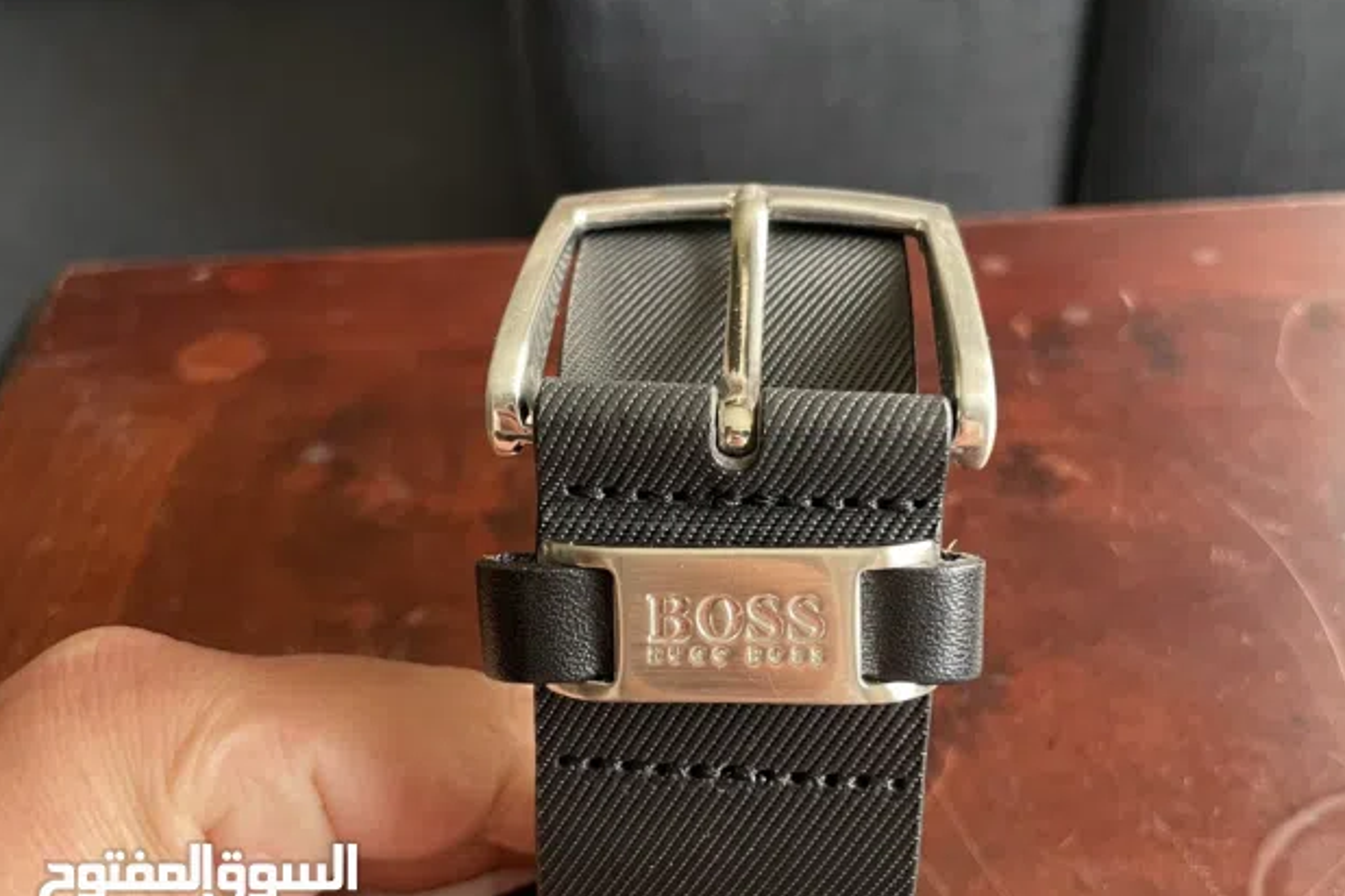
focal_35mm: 28
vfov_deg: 46.4
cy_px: 481
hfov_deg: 65.5
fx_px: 1046
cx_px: 683
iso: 250
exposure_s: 1/60
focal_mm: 4.2
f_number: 1.6
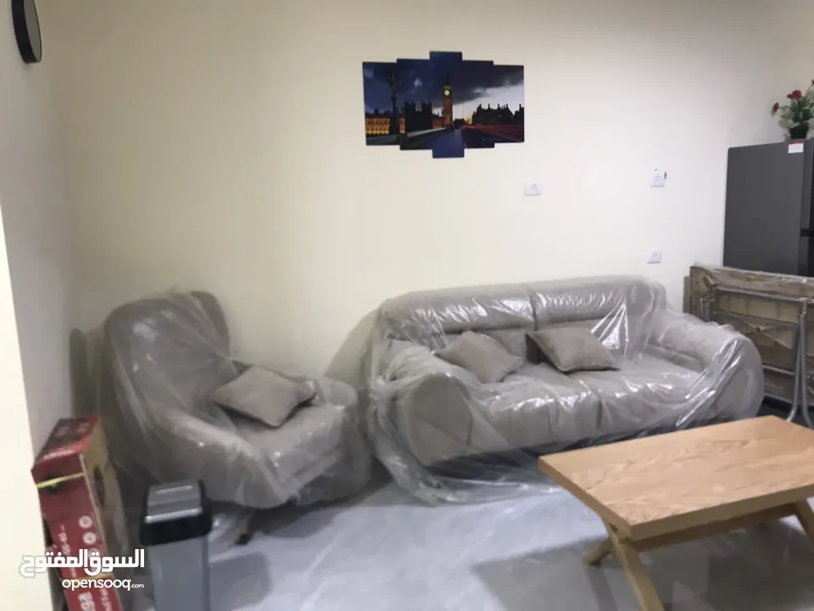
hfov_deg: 63.4
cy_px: 306
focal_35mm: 28
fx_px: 658
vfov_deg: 49.7
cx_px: 407
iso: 40
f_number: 1.8
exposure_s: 1/25
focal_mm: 3.99
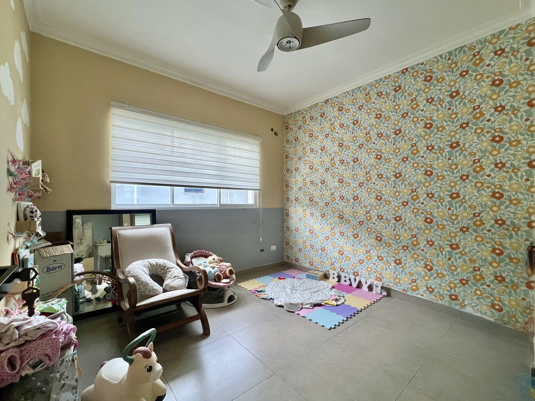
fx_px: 216
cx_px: 258
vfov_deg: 85.7
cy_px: 203
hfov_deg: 102.0
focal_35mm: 14
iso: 125
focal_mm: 1.57
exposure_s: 1/120
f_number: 1.8
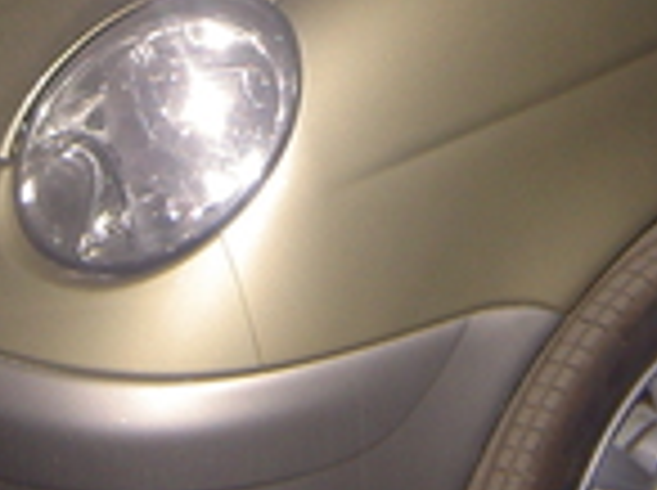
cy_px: -135
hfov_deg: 18.7
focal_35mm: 105
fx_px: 1990
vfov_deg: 13.6
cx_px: 378
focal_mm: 5.6
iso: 100
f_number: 2.8
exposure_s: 1/60
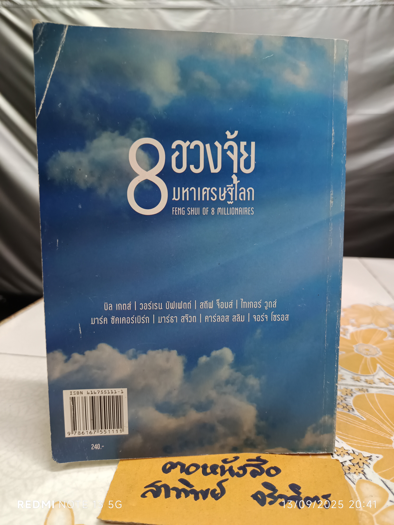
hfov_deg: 56.8
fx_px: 364
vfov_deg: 71.6
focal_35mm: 24
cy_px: 262
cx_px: 197
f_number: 1.7
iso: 1302
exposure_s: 1/25
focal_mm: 5.31
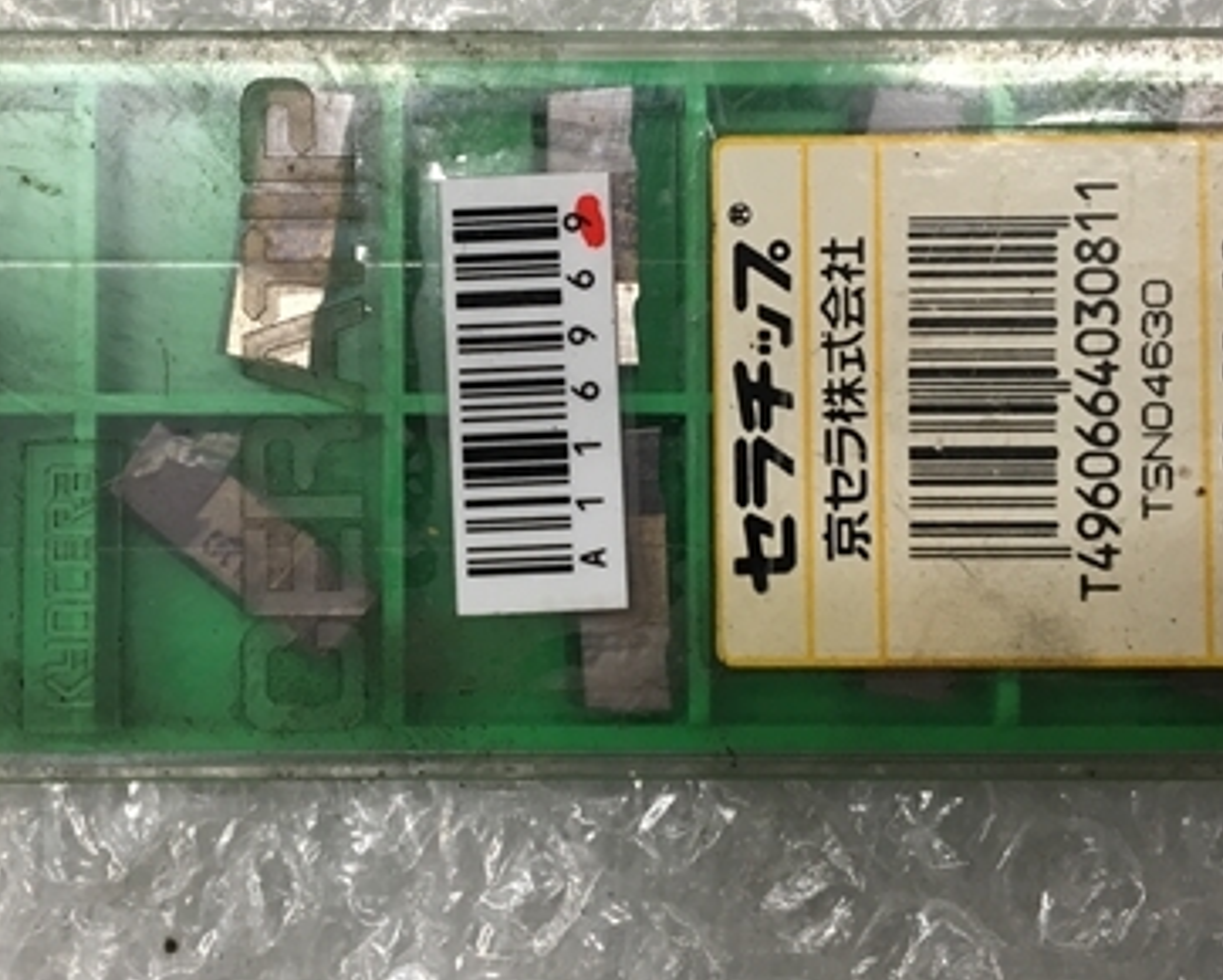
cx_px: 524
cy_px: 426
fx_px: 1811
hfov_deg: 37.2
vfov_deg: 30.2
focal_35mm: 50
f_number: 2.2
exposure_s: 1/30
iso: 64
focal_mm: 4.15
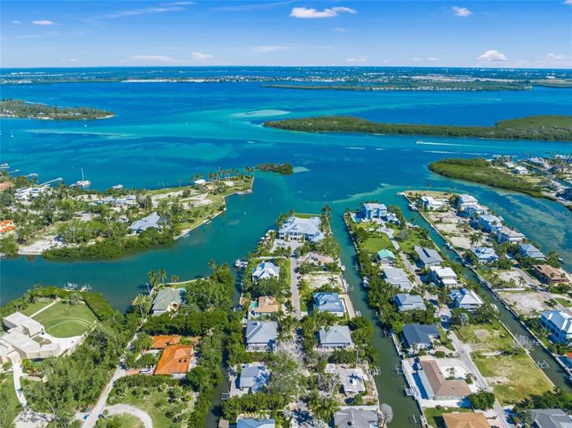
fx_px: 396
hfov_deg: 71.7
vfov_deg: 56.7
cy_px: 214
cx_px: 286
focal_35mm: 24
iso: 100
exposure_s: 1/1600
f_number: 2.8
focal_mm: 12.29
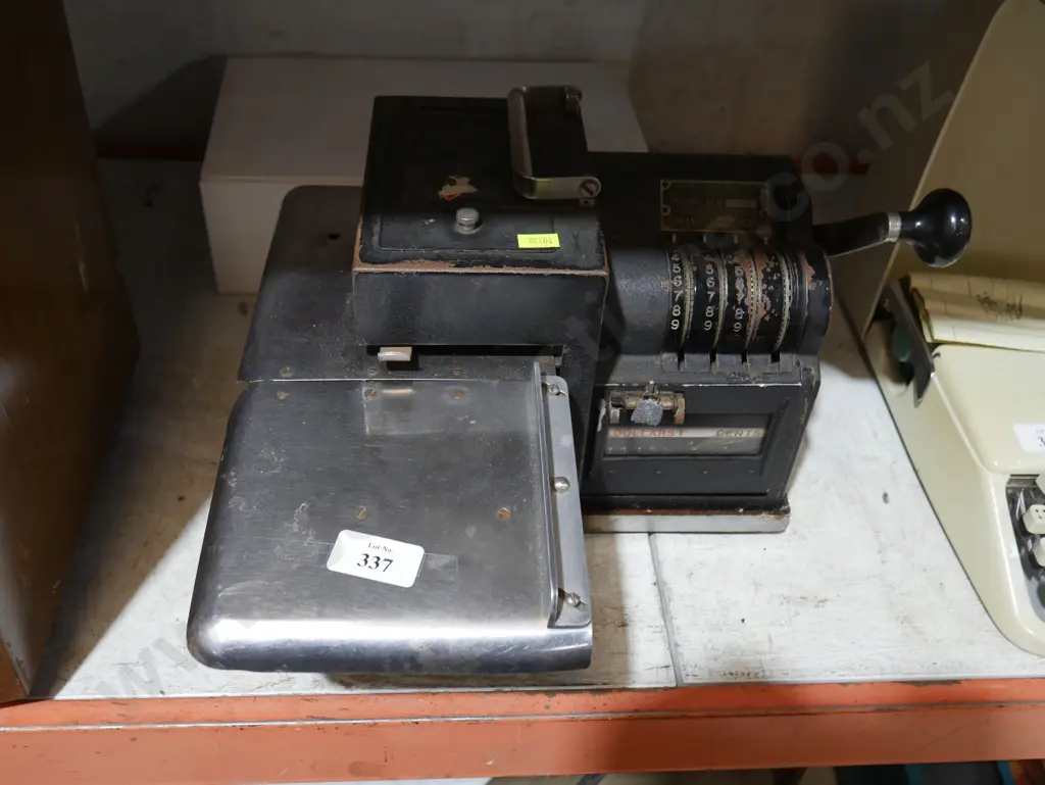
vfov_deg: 41.8
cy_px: 392
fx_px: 1027
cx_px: 522
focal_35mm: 34
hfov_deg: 53.9
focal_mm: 17
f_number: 4
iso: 640
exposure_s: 1/60
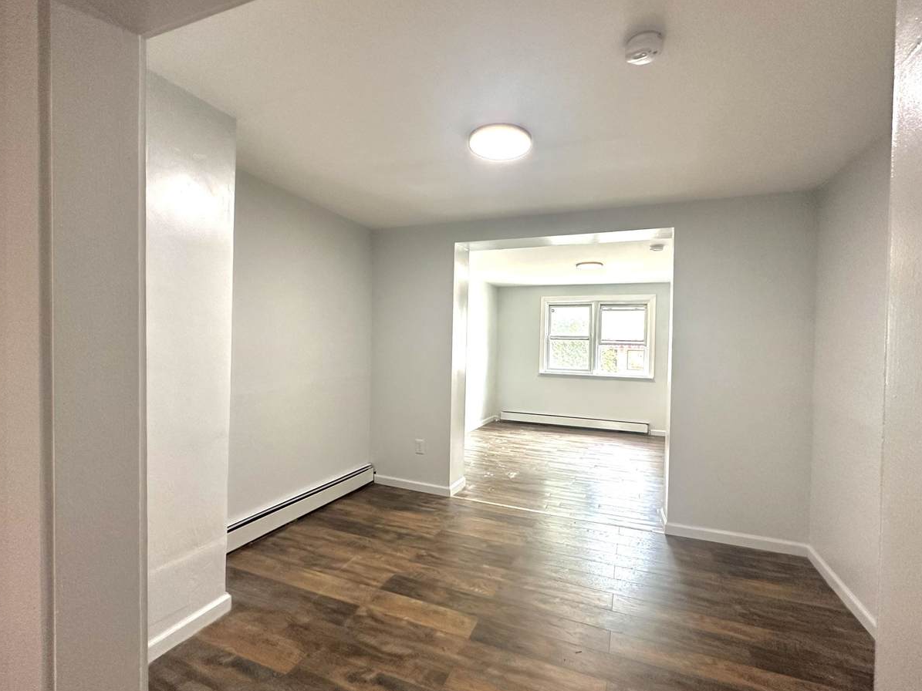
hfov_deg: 98.1
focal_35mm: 15
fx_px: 399
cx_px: 483
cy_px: 345
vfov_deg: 81.7
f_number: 2.2
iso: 250
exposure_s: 1/120
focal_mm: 2.22
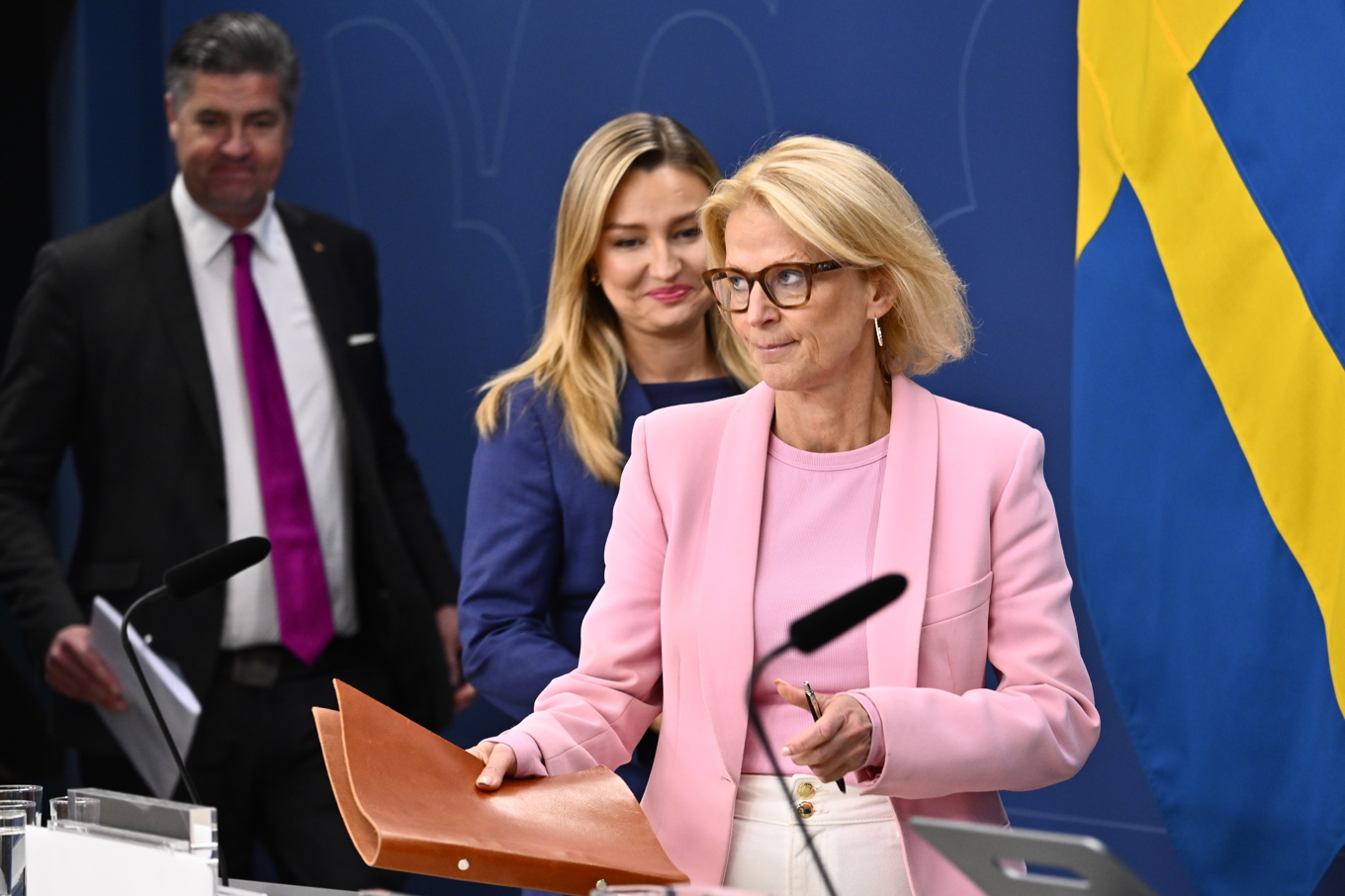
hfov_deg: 12.8
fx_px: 5976
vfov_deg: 8.6
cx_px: 672
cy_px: 448
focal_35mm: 160
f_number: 4.8
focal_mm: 160
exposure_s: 1/250
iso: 1600
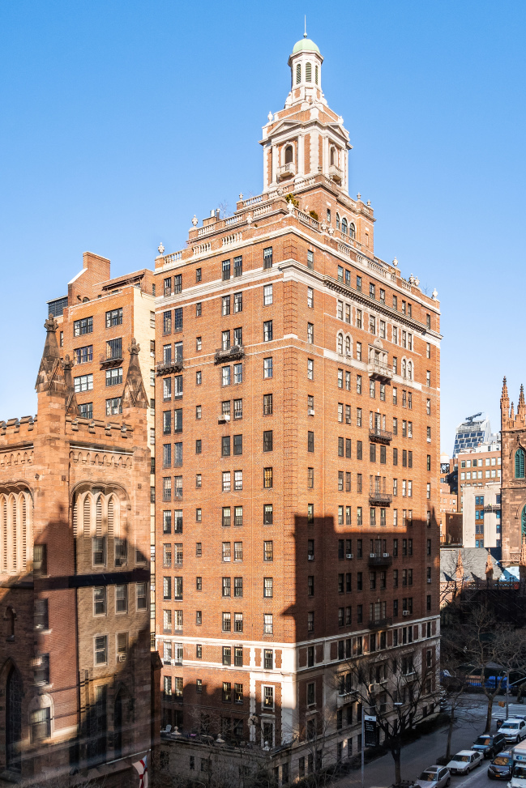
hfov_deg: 53.1
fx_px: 526
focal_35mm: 24
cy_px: 394
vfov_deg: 73.7
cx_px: 263
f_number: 7.1
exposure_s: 1/640
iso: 500
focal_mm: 24
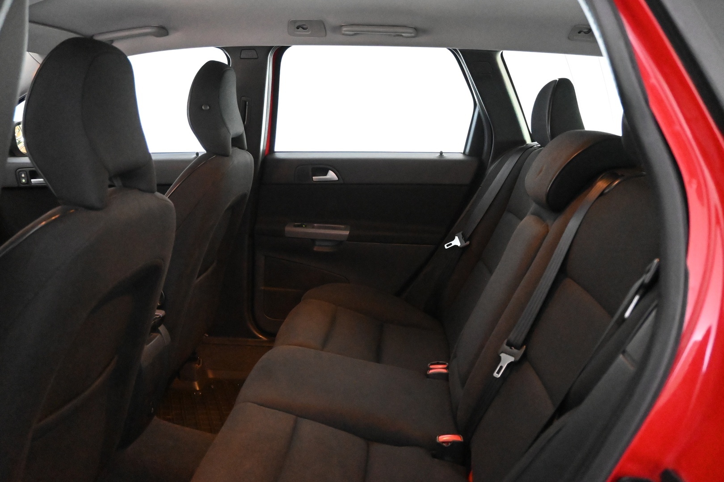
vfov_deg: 43.6
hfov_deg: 61.9
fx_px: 603
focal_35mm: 30
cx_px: 362
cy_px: 241
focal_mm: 20
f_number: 3.8
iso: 11400
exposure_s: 1/60
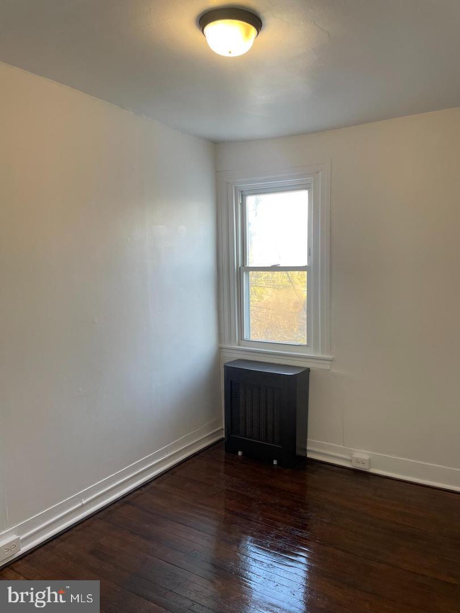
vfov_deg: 67.3
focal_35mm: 26
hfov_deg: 53.1
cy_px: 306
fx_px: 461
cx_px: 230
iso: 80
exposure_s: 1/120
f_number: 1.6
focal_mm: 4.2
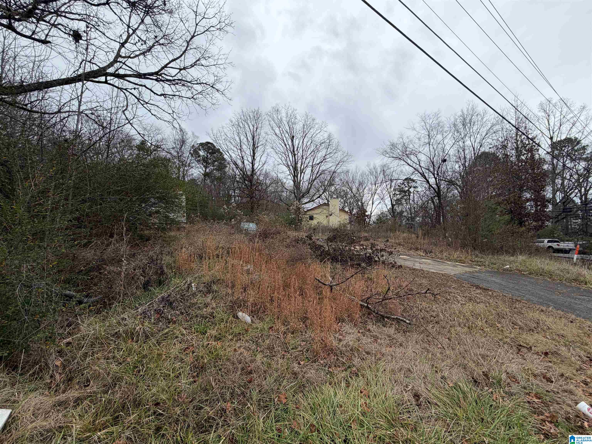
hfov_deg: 102.1
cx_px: 296
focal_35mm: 14
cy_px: 222
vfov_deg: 85.7
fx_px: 239
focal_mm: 2.22
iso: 40
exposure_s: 1/522
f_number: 2.2
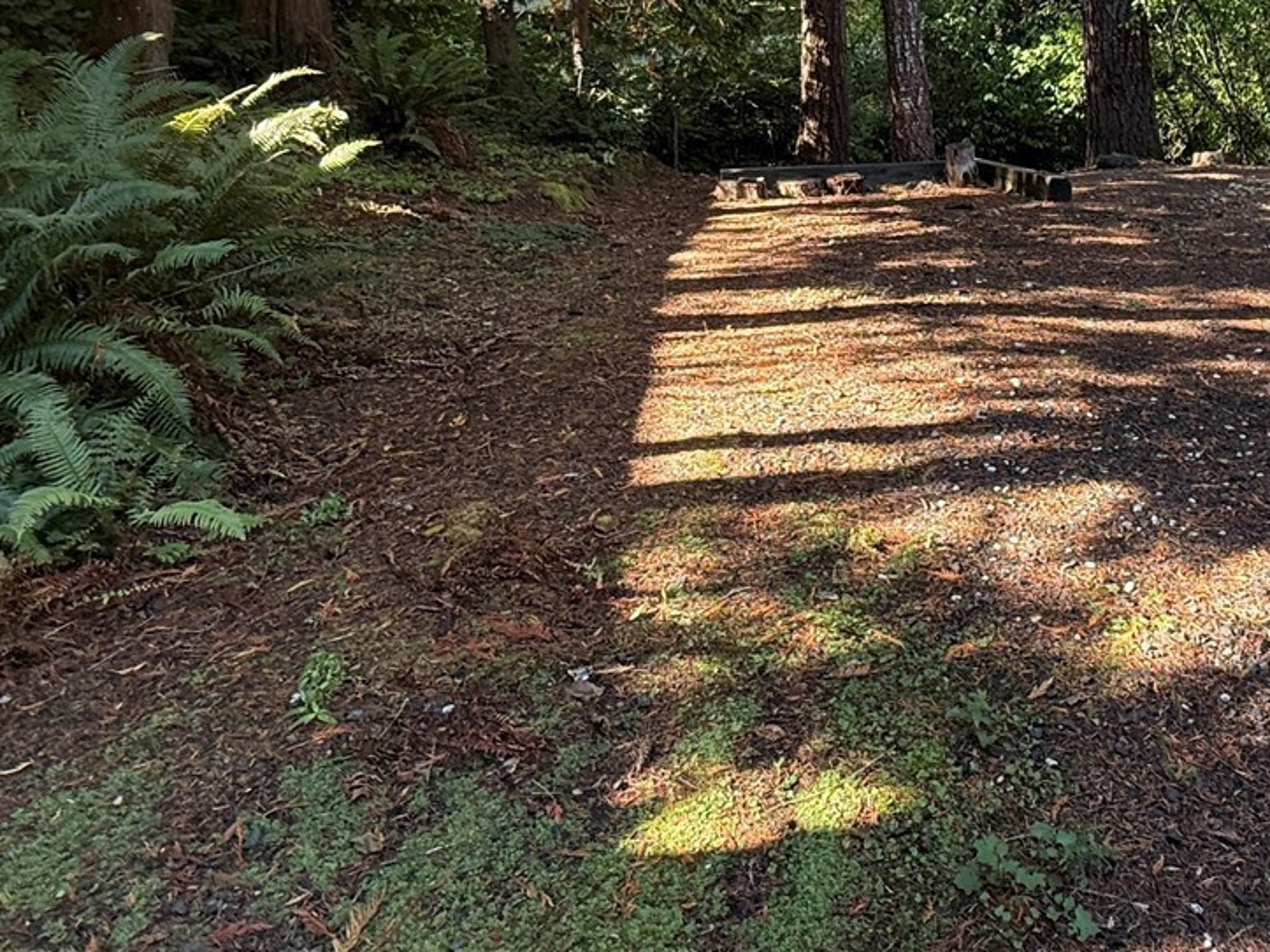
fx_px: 1137
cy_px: 139
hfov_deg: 55.6
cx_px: 952
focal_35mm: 31
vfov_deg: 42.5
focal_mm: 2.22
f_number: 2.2
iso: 125
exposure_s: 1/99
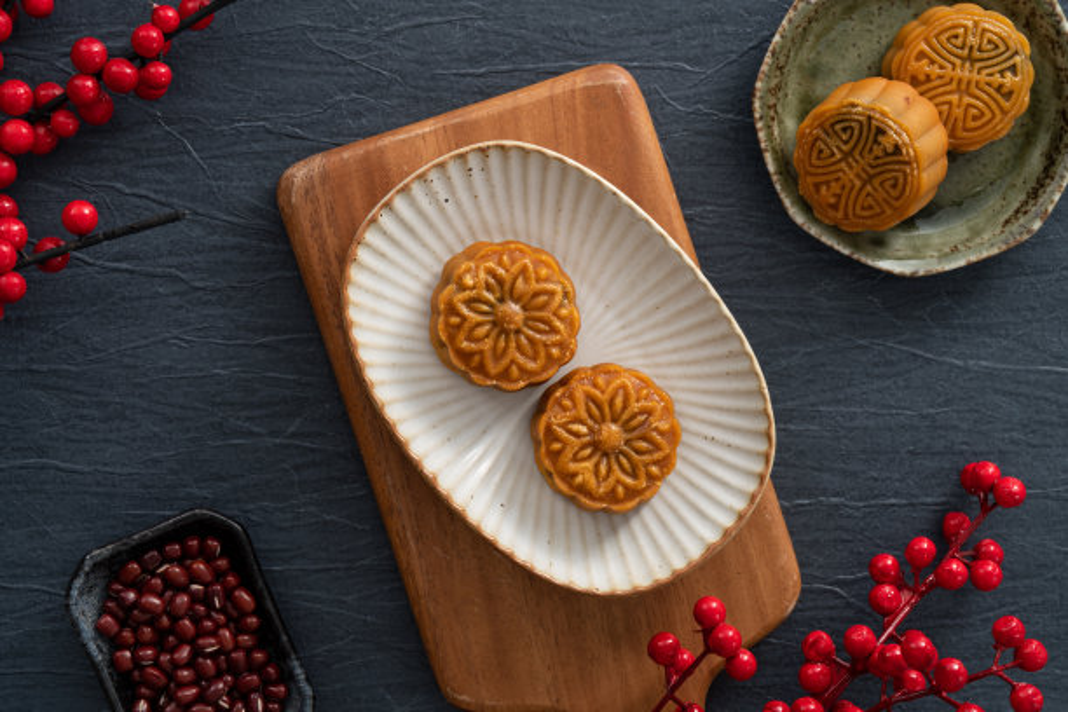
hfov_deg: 18.1
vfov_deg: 12.1
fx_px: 3352
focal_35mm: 113
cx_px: 534
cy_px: 356
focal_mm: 113
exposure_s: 1/125
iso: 100
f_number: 13
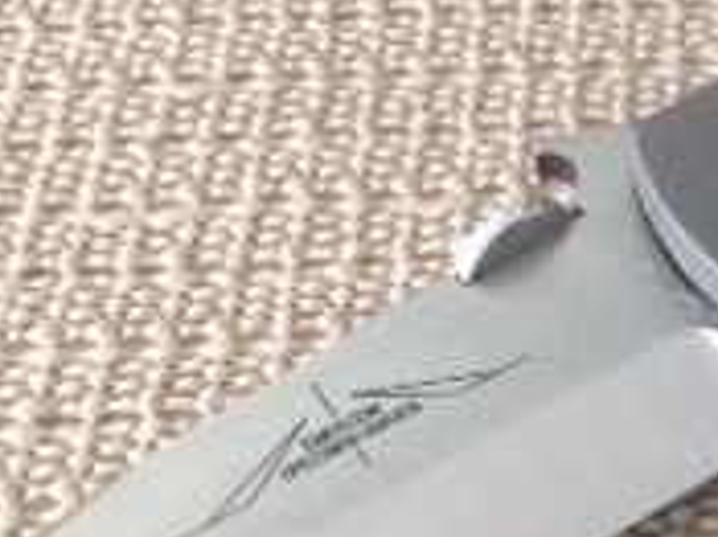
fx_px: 2653
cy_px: 316
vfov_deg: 11.6
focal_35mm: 128
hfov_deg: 15.0
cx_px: 816
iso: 200
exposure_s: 1/15
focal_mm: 4.28
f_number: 2.4
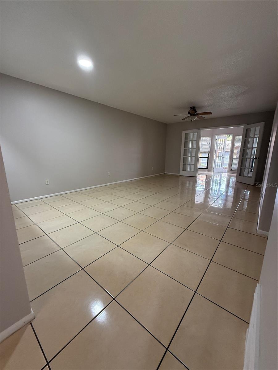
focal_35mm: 14
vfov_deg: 102.1
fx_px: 150
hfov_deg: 85.7
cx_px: 139
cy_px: 185
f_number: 2.2
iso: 320
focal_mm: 2.22
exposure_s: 1/99
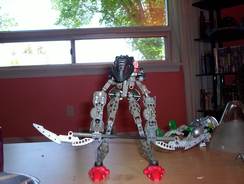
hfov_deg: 48.9
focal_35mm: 38
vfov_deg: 37.9
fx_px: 268
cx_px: 122
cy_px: 92
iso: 140
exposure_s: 1/60
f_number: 4.5
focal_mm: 4.99
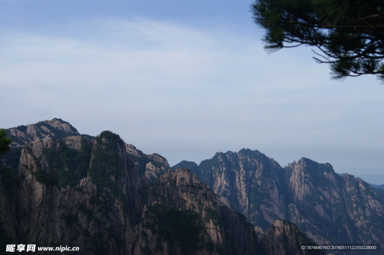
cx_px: 192
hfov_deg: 37.9
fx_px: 560
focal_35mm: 52
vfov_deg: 25.7
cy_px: 128
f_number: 6.3
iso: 100
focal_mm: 35
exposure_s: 1/320
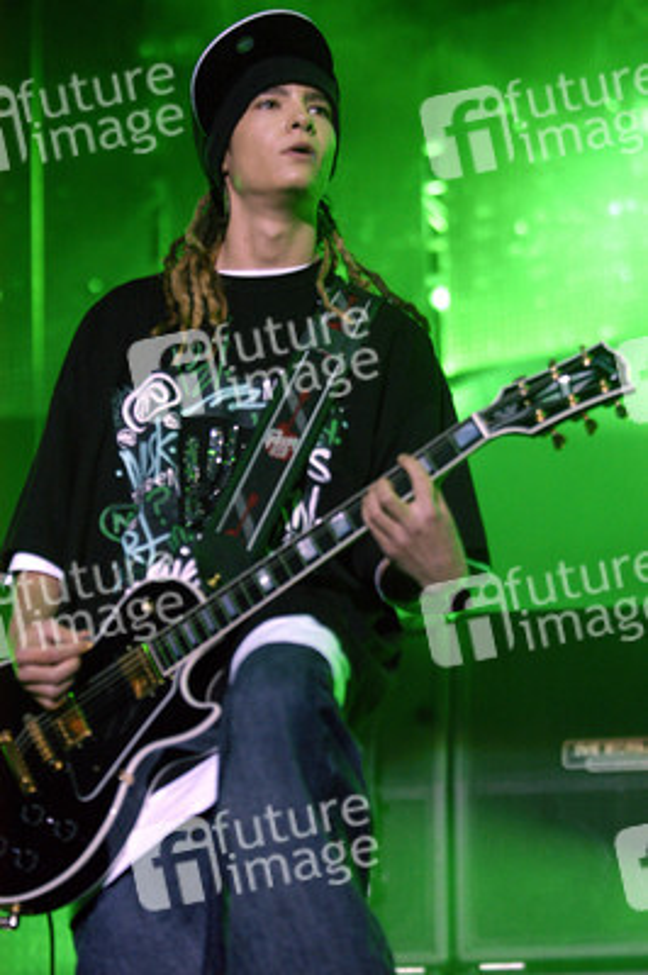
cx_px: 324
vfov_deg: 15.9
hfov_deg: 10.6
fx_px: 3489
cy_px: 488
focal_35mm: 129
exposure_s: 1/90
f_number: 2.8
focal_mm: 86
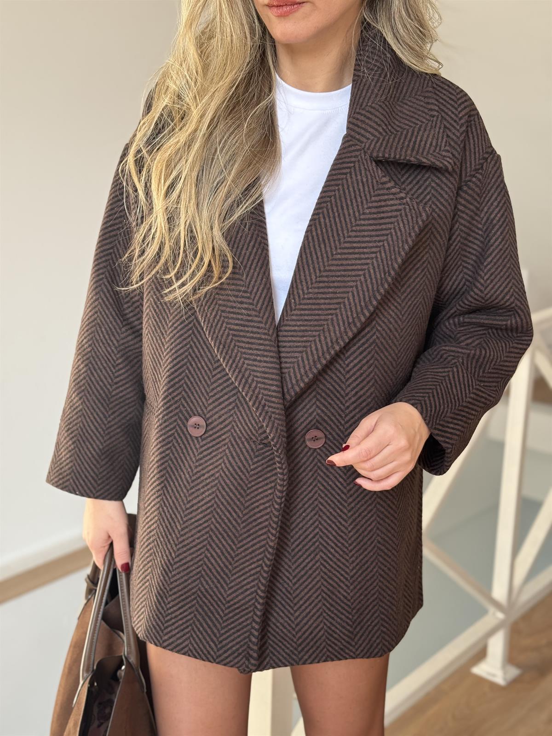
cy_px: 368
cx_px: 276
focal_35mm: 48
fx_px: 1021
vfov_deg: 39.7
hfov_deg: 30.3
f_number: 1.78
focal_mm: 6.76
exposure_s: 1/140
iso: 64
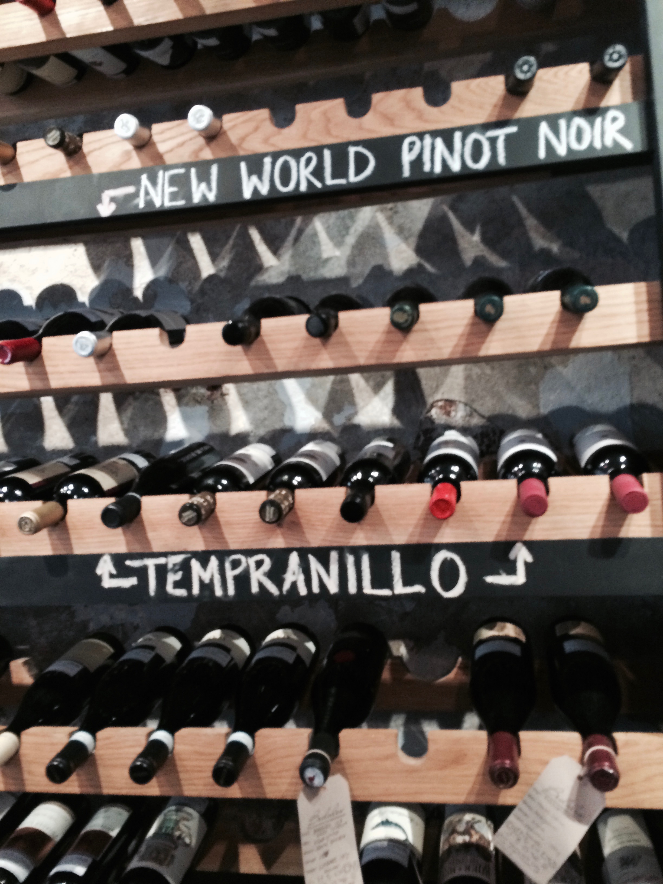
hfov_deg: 48.2
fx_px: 741
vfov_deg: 61.7
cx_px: 332
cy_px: 442
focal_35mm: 29
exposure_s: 1/17
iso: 320
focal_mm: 4.15
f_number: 2.2
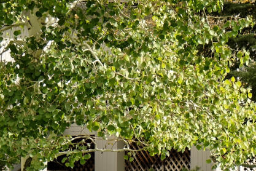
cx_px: 877
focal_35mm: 374
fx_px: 2659
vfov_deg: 3.7
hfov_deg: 5.1
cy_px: -20
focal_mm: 52
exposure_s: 1/320
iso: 100
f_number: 7.1
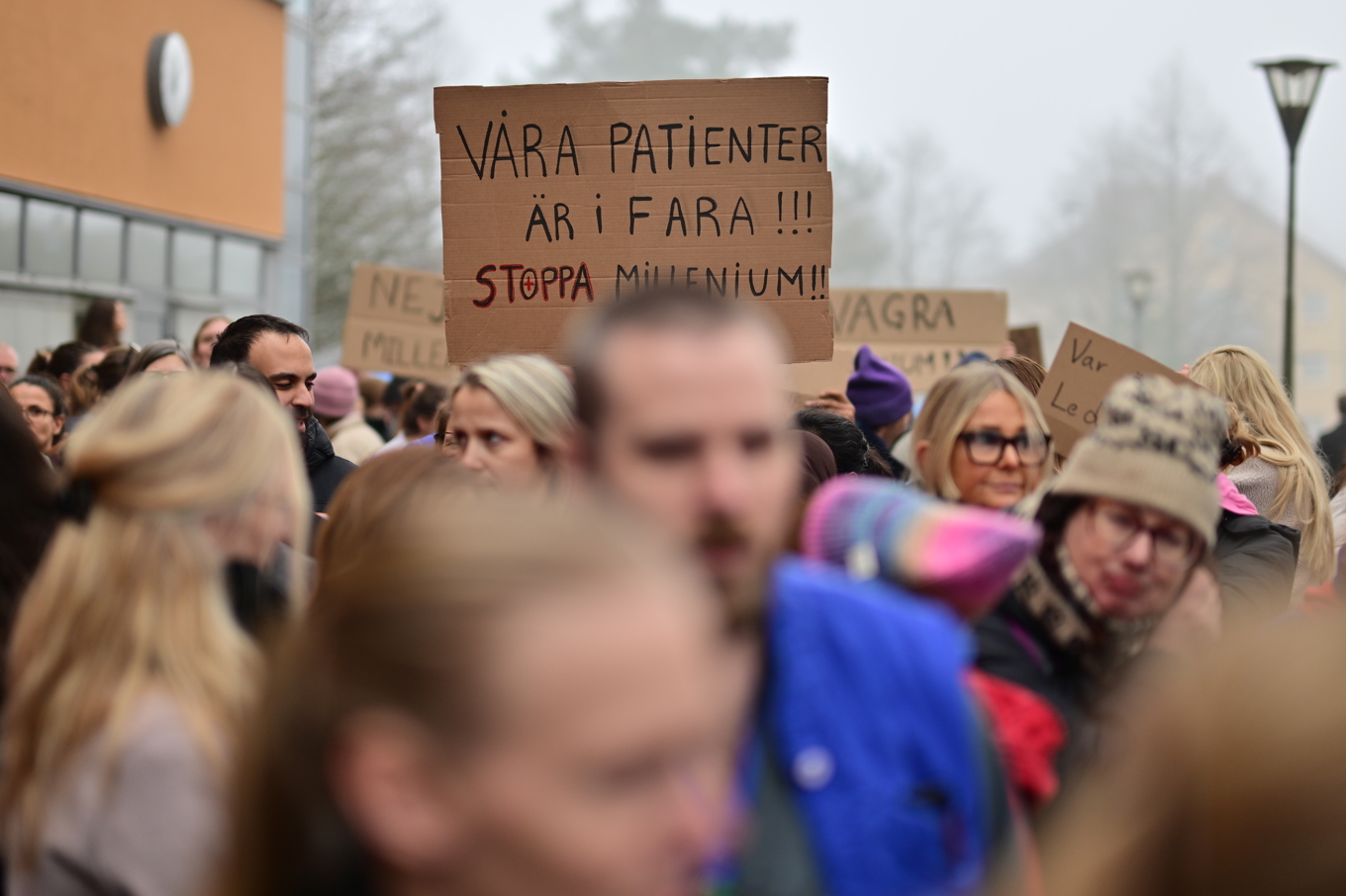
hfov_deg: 39.6
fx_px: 1869
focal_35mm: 50
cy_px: 448
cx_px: 673
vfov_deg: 27.0
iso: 64
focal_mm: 50
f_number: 1.2
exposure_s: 1/800
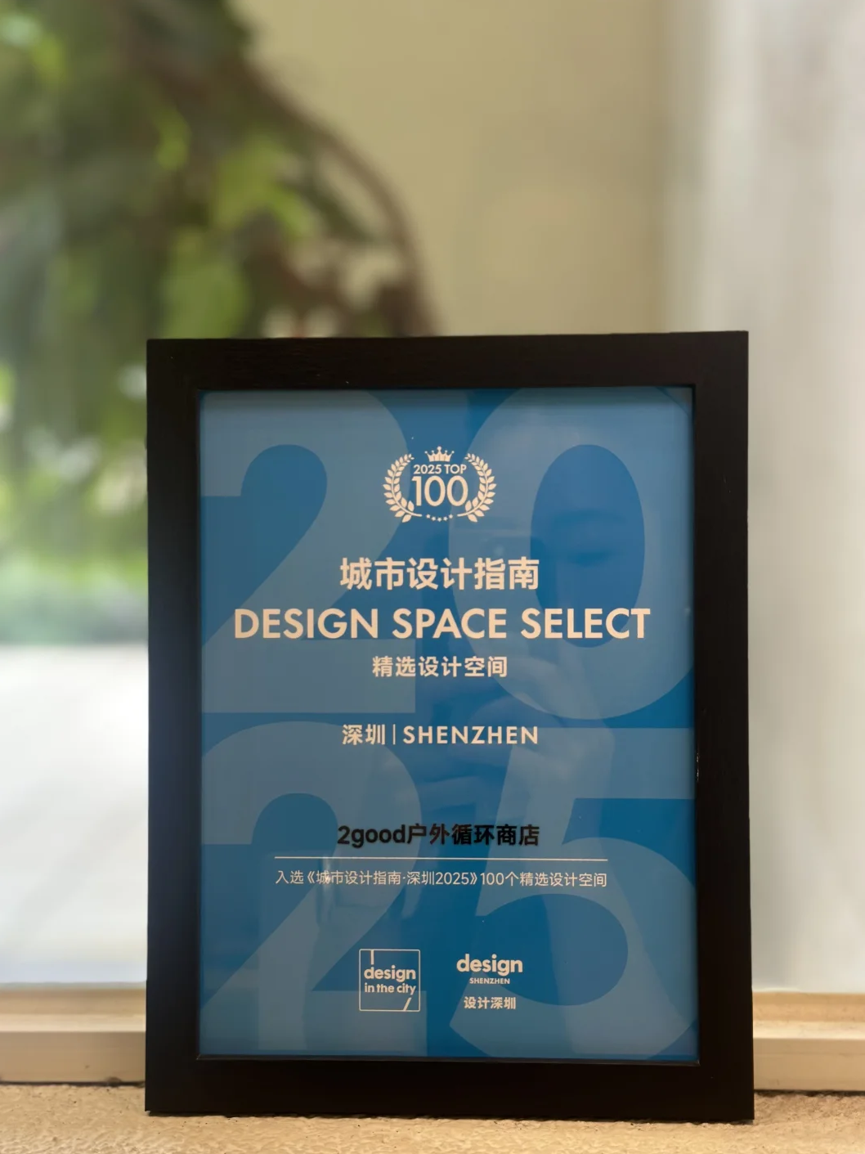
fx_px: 1633
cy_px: 585
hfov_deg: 29.7
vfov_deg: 38.9
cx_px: 440
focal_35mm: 49
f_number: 1.78
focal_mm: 6.86
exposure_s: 1/100
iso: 80
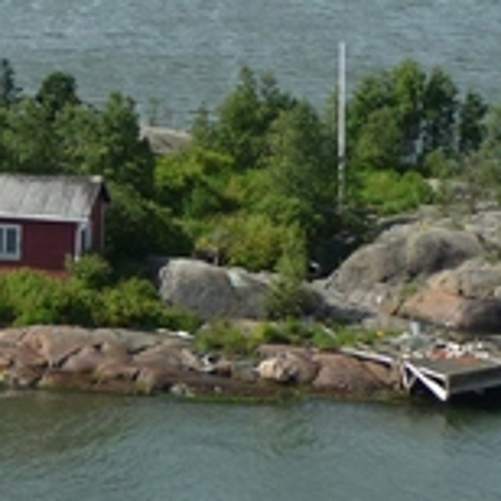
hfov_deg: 8.5
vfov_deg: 8.7
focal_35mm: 202
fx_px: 3308
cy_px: 130
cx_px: -234
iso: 100
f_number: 4.3
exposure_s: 1/640
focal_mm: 9.3
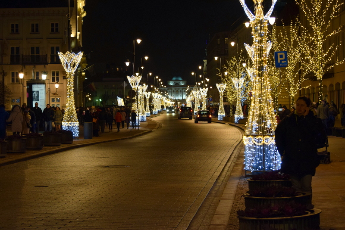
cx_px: 172
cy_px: 115
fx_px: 791
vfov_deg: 16.6
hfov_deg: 24.6
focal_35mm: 82
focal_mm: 55
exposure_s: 1/15
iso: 560
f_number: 6.3
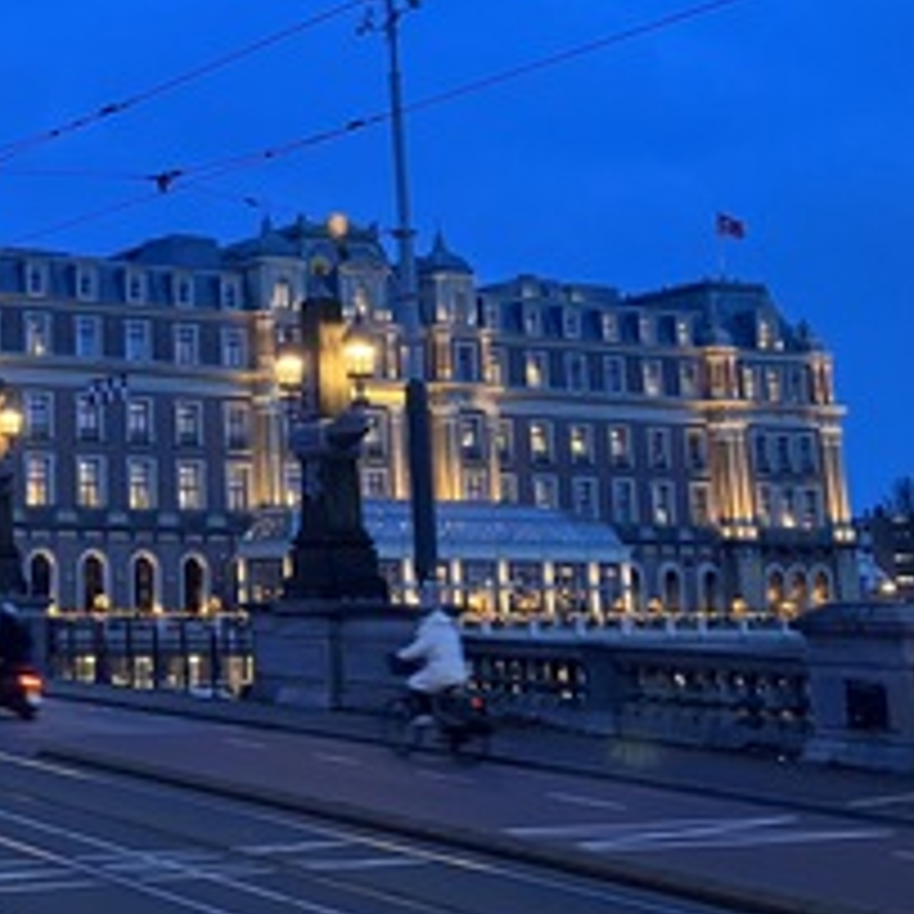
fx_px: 1673
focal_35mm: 56
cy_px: 268
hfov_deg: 27.8
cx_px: -104
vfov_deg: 30.2
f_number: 1.8
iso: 320
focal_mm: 3.99
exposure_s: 1/26
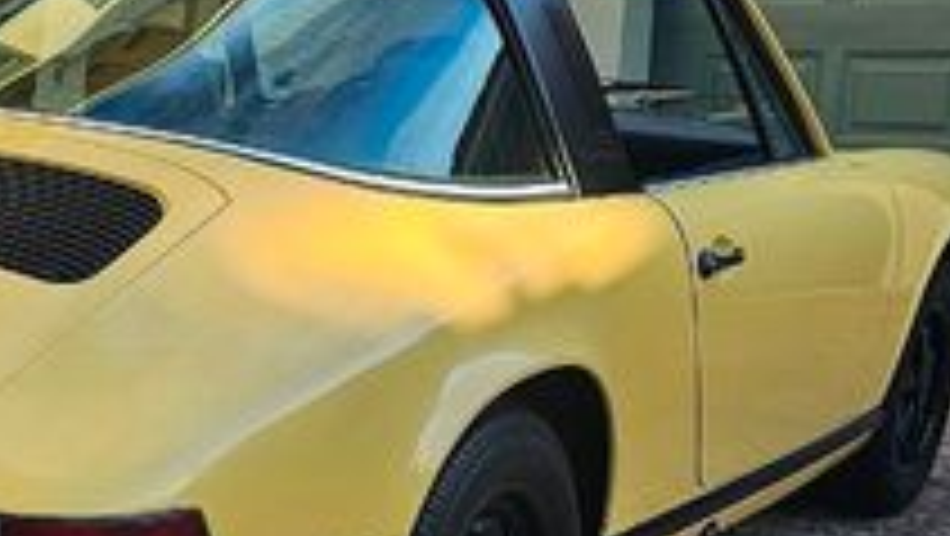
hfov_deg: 27.2
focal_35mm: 76
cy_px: 513
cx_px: 167
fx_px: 1916
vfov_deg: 15.7
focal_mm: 6.3
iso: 20
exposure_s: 1/207
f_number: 1.7
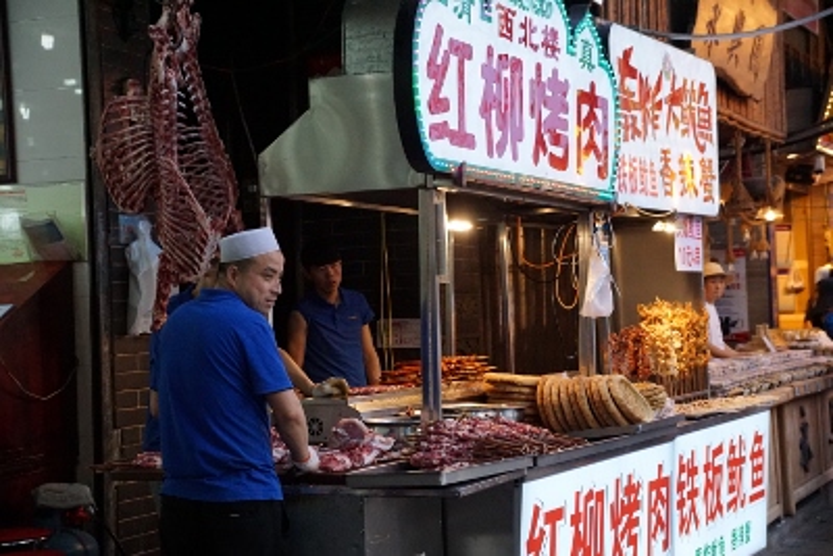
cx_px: 416
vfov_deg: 20.2
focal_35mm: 68
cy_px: 278
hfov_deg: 29.9
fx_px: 1562
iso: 3200
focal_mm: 45
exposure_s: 1/1600
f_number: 4.5
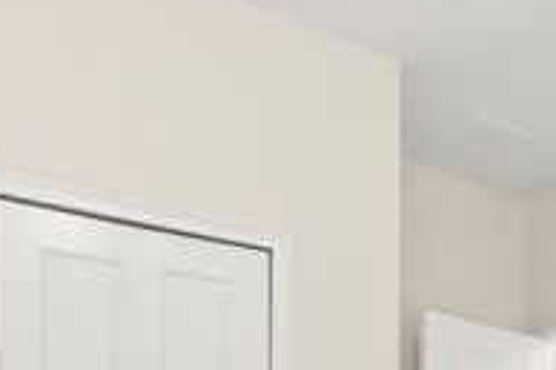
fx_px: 787
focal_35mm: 51
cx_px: 512
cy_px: 542
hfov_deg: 36.3
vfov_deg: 22.2
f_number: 7.1
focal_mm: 14
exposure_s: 1
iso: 250
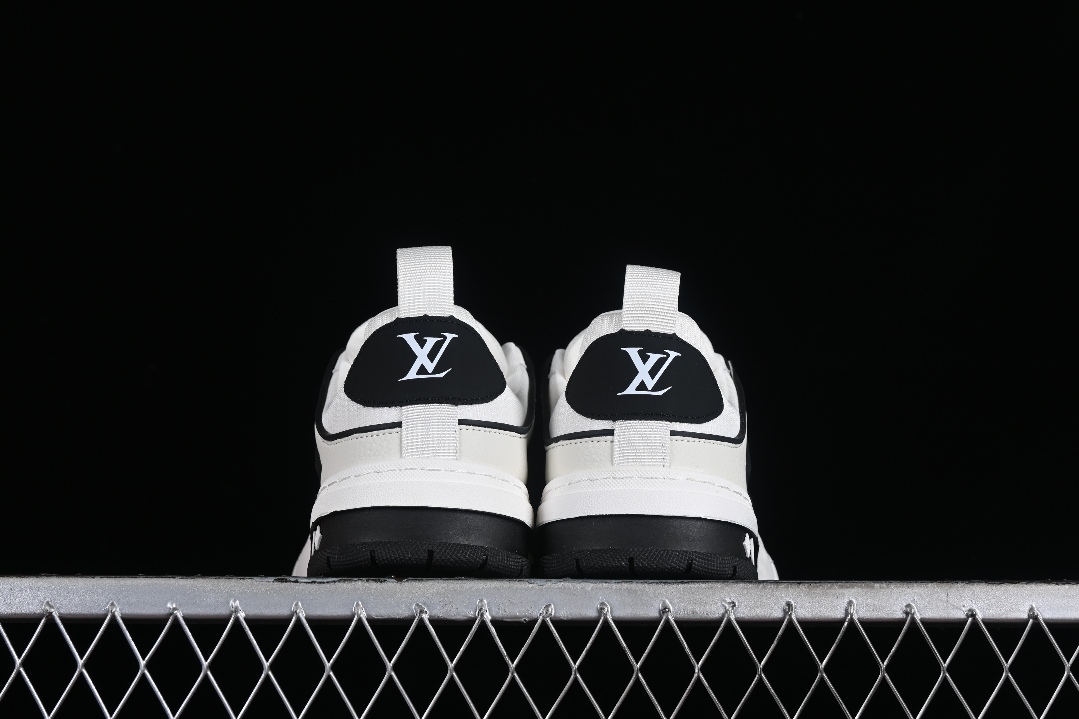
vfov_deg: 18.2
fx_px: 2248
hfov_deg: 27.0
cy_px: 360
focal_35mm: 75
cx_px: 540
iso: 160
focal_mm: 50
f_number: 8
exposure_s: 1/60
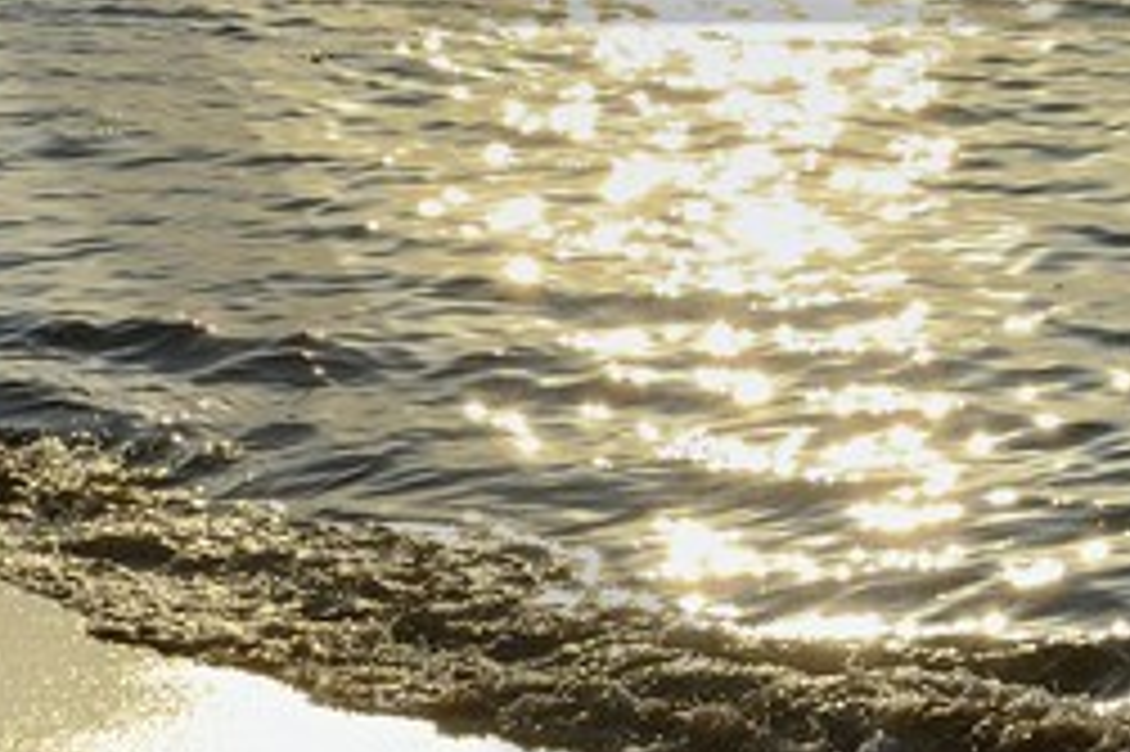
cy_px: -707
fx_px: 6211
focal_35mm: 198
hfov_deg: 10.1
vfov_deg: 6.7
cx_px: 1679
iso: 100
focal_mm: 31
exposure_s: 1/400
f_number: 13
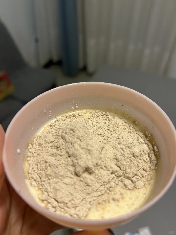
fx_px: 176
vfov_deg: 67.3
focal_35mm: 26
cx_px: 88
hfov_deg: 53.1
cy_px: 118
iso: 80
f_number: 1.5
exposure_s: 1/100
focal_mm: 5.7
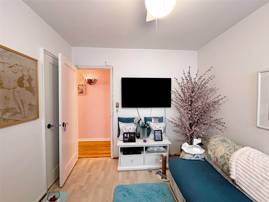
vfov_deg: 85.7
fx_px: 109
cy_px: 101
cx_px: 134
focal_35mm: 14
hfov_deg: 102.1
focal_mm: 2.22
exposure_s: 1/60
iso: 320
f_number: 2.2
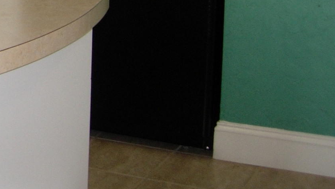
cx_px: -145
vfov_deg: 9.1
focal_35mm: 128
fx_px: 1137
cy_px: -151
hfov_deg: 15.6
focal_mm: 7.8
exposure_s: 1/73.9
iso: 79
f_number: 2.8
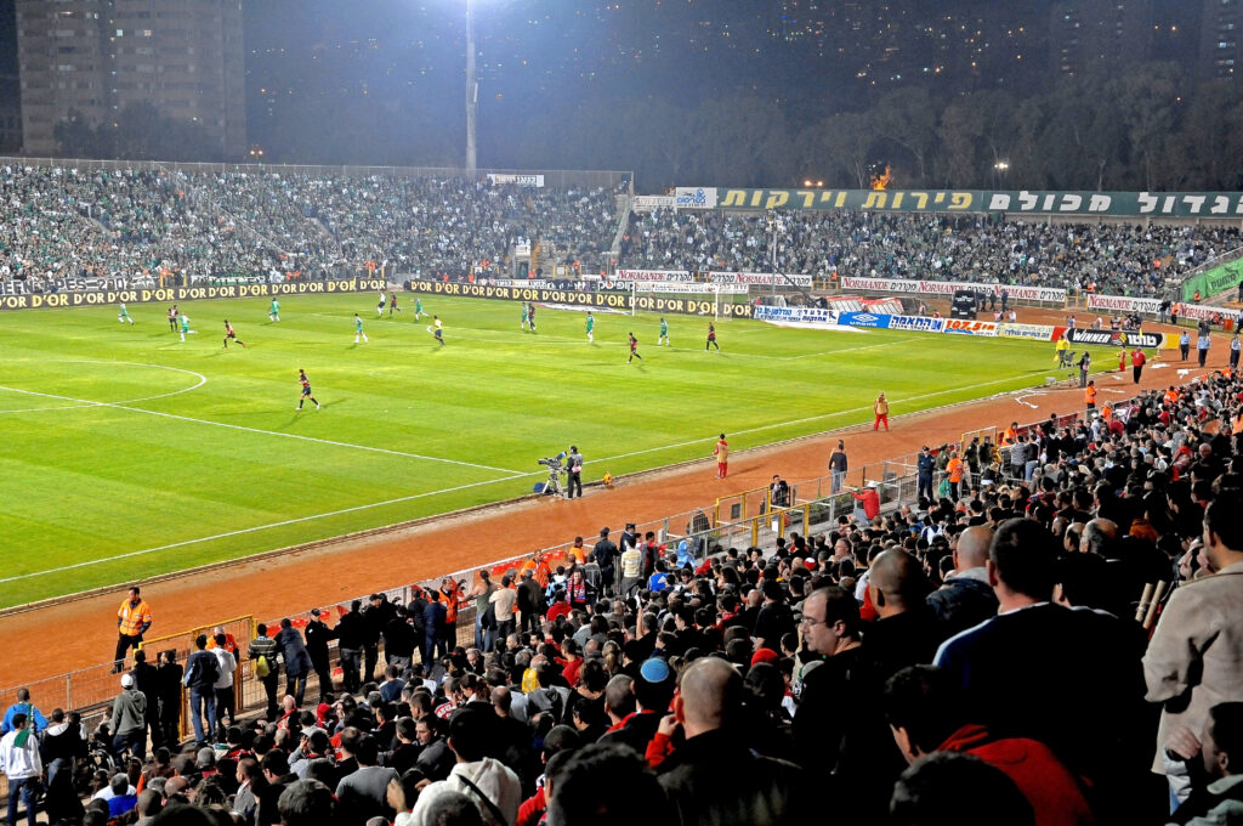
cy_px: 413
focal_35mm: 46
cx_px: 622
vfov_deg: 28.9
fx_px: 1603
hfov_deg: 42.4
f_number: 4
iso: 1600
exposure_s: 1/100
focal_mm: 31
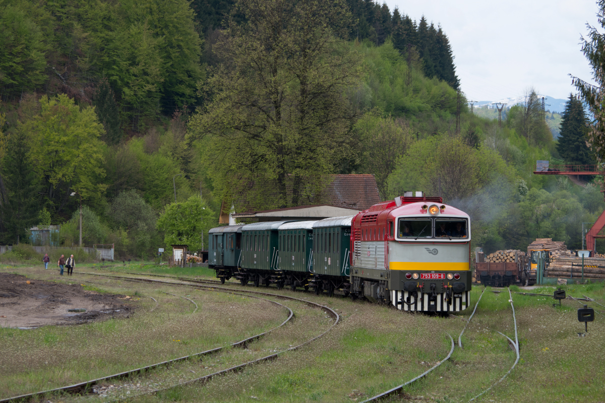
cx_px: 302
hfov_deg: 15.5
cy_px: 202
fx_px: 2218
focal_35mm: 132
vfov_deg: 10.4
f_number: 7.1
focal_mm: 87.5
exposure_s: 1/320
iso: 200
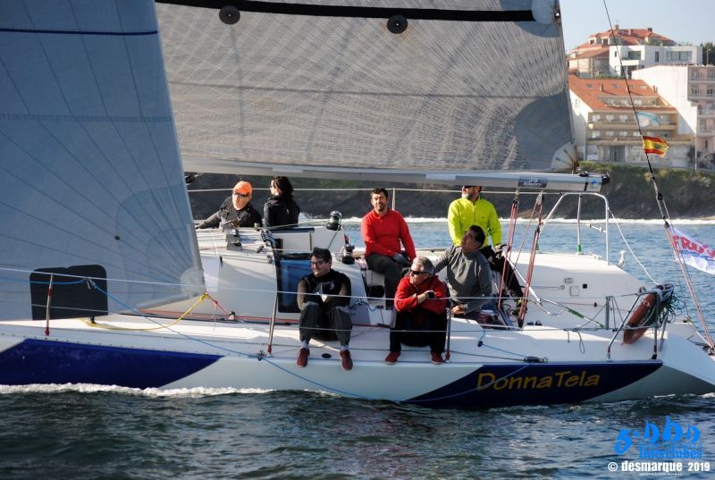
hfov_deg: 15.9
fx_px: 2567
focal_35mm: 129
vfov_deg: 10.7
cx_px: 358
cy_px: 240
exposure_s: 1/500
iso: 180
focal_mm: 86
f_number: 5.6
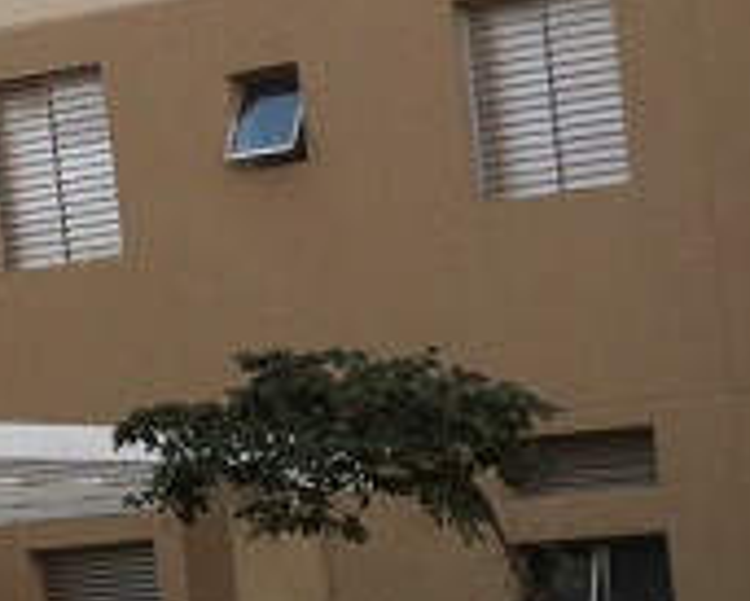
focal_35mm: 155
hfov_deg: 11.0
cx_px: 1614
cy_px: 1125
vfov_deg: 9.4
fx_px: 3443
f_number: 2.8
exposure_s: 1/471
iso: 80
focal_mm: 3.85
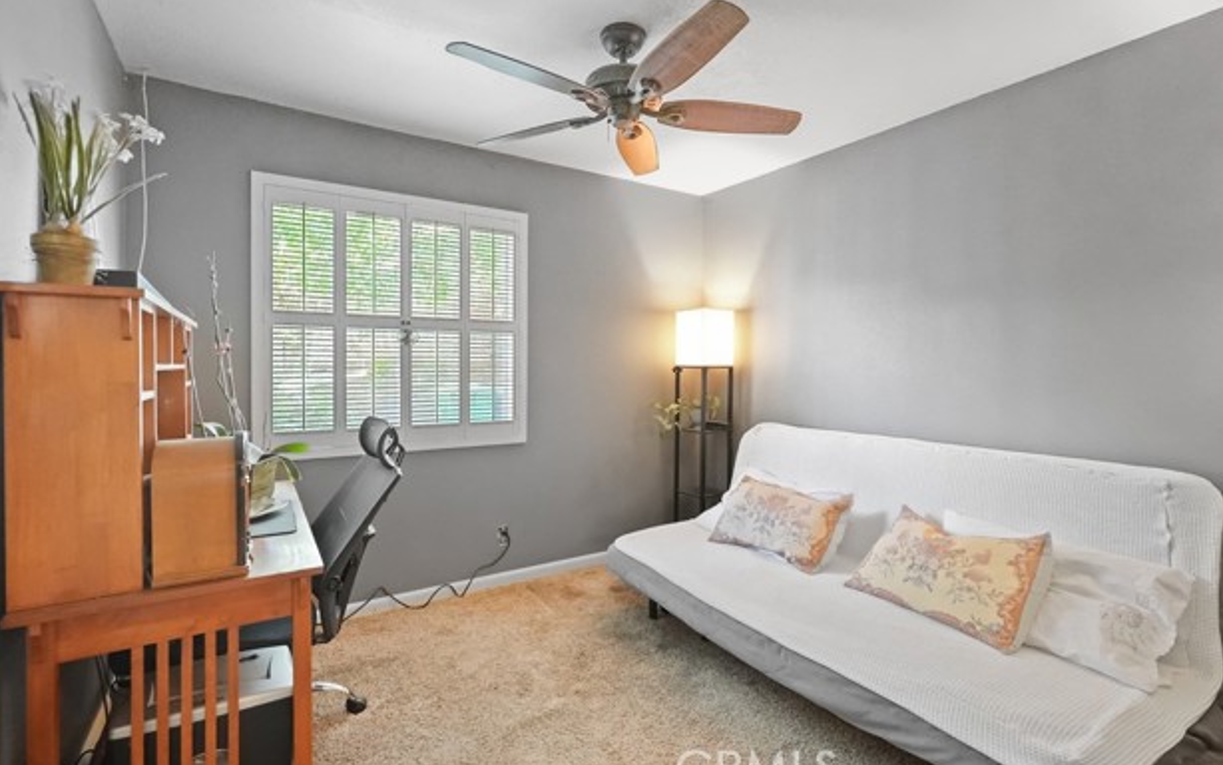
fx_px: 567
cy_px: 372
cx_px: 606
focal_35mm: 17
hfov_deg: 94.3
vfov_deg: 68.0
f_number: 4
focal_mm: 16
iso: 20000
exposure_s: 1/15
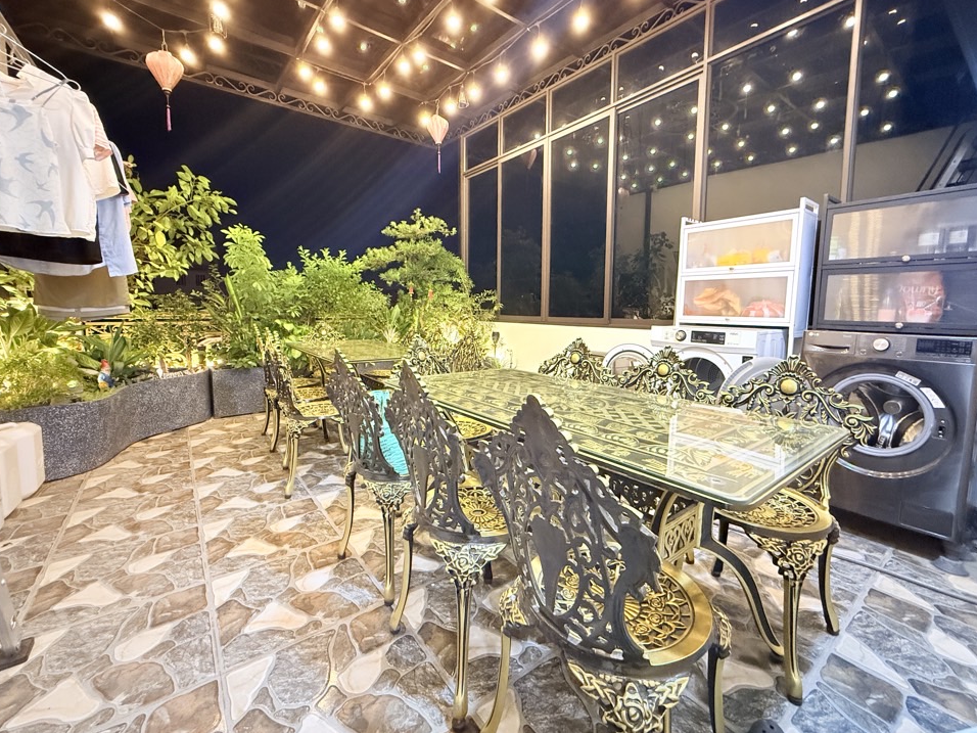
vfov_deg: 81.7
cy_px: 343
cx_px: 492
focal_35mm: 15
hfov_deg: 98.2
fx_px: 423
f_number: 2.2
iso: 1000
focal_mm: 2.22
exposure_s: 1/50
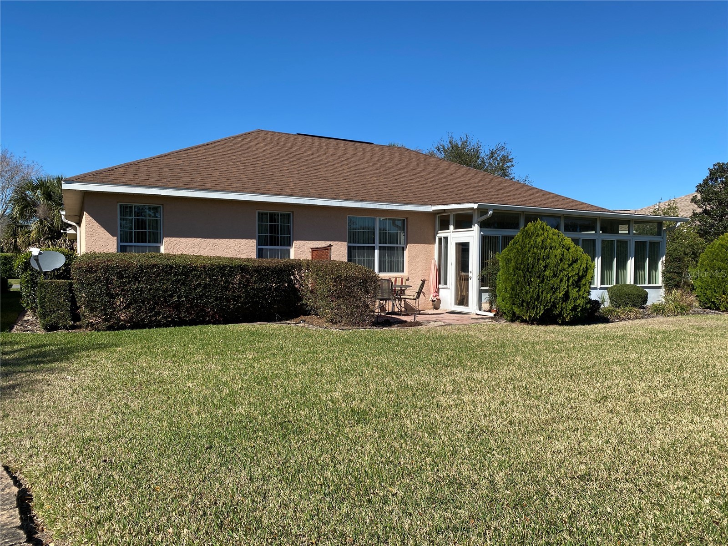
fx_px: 547
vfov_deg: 53.1
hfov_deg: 67.3
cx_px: 364
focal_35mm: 26
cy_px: 273
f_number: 1.8
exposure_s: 1/2817
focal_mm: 4.25
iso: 32
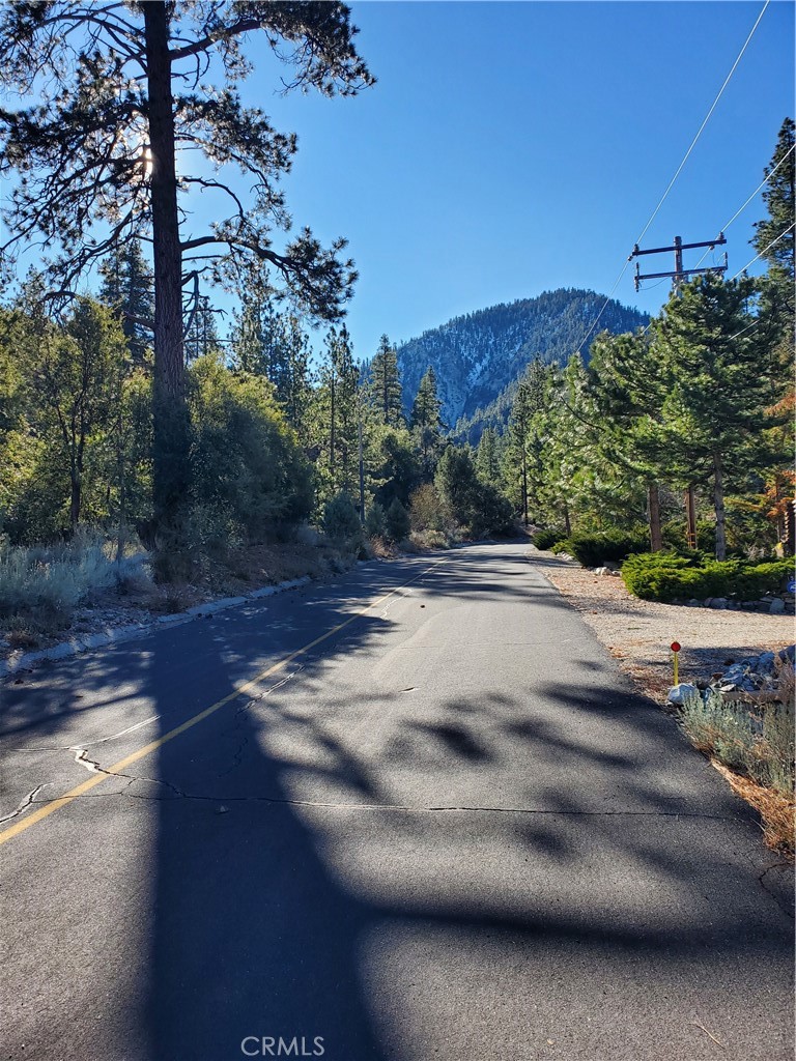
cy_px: 530
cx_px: 398
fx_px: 797
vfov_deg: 67.3
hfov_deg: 53.1
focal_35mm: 26
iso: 50
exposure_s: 1/783
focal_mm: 4.3
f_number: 2.4
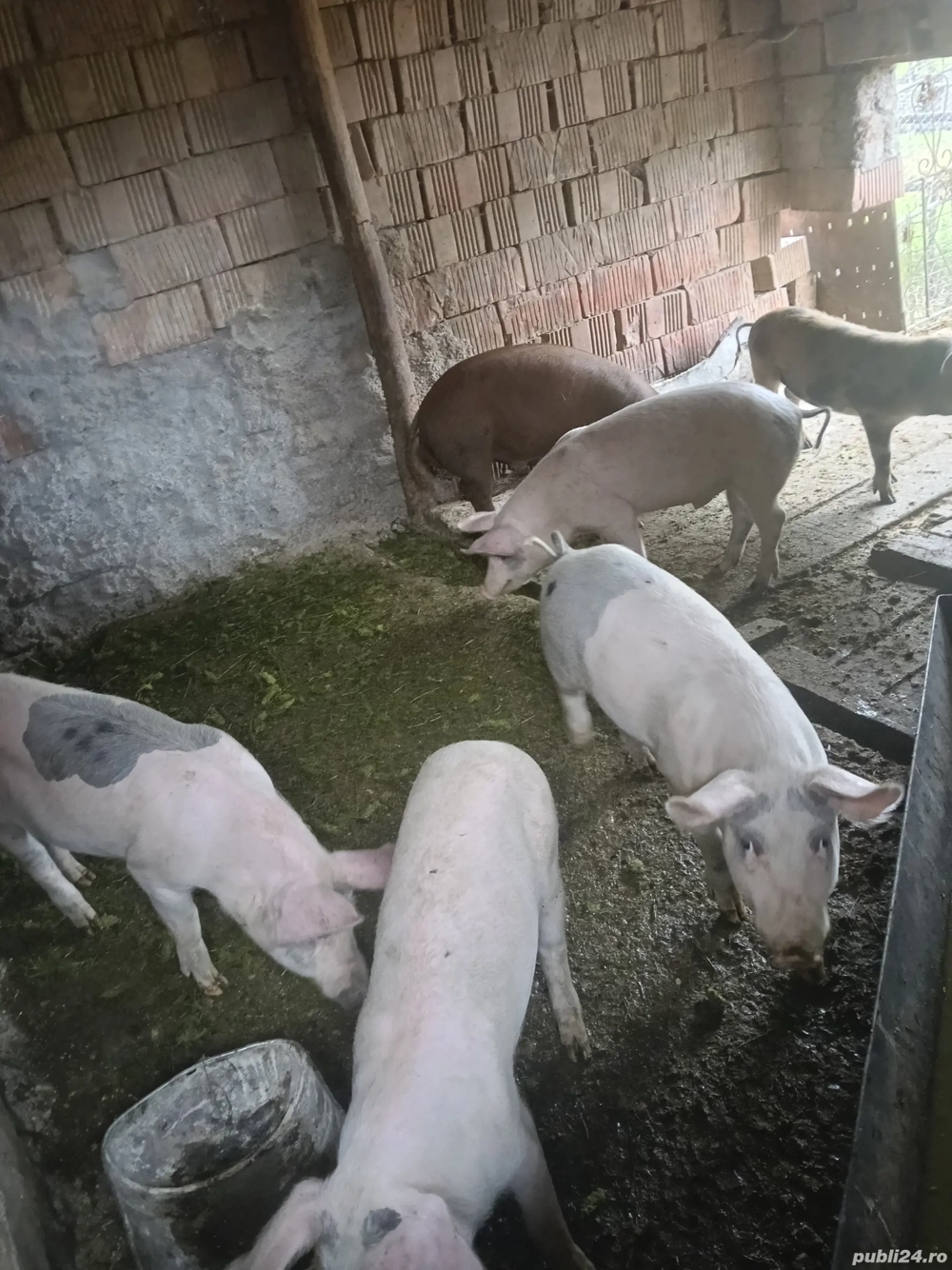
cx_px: 476
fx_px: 990
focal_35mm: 27
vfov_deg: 65.3
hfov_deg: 51.3
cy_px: 635
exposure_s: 1/33.3
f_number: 1.8
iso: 800
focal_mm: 3.98
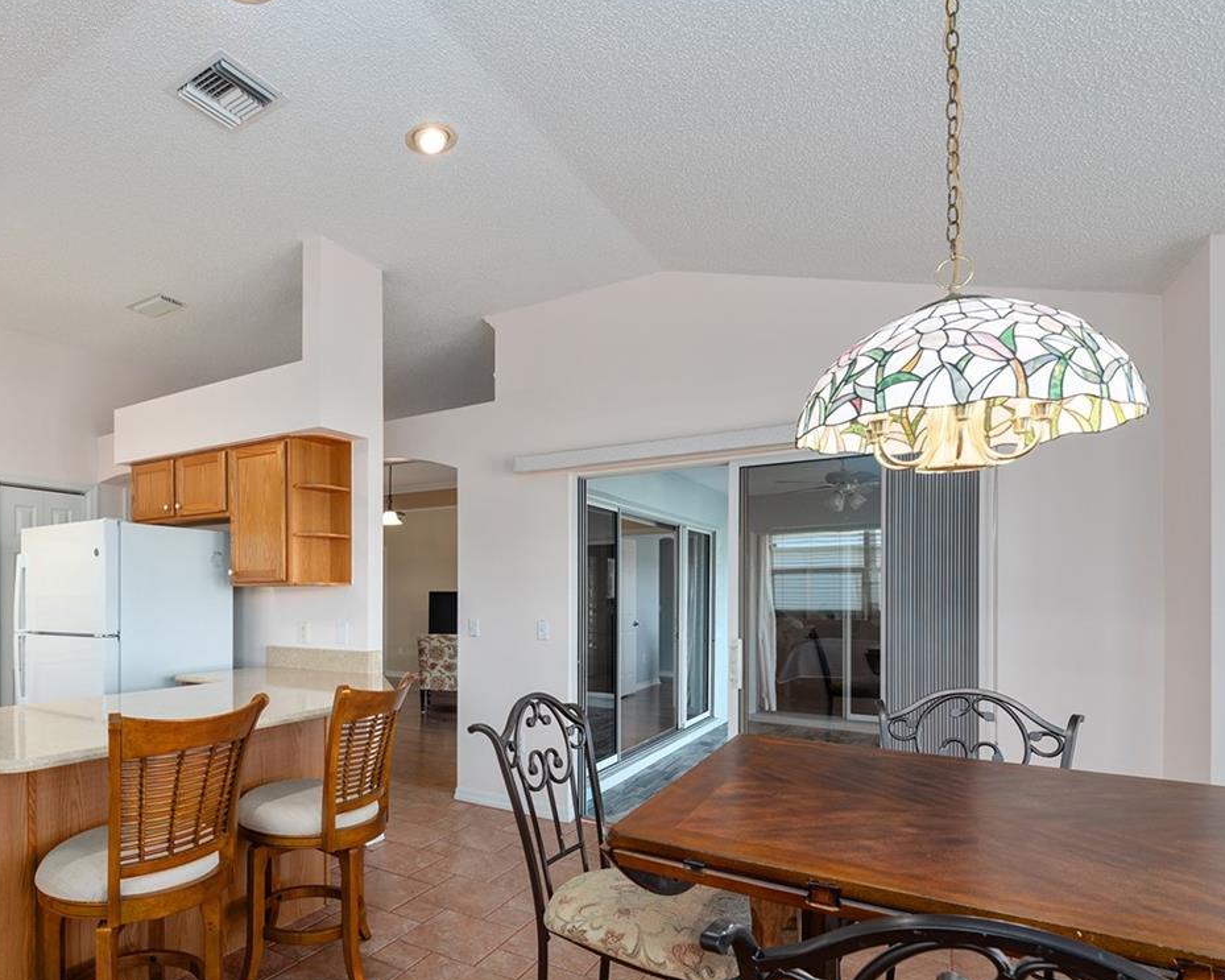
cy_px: 604
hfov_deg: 75.2
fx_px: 761
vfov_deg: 64.7
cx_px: 407
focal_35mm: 21
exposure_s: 1/6
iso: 125
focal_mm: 13
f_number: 7.1
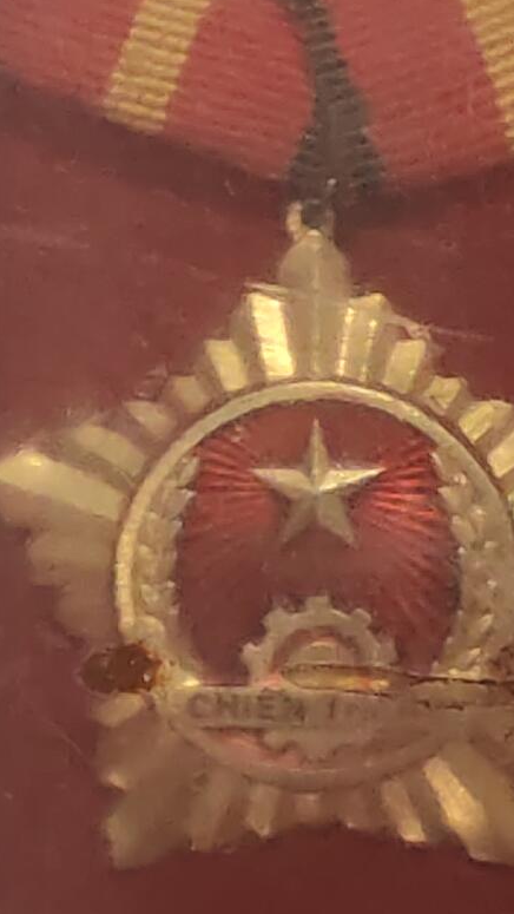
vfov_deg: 12.5
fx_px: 4167
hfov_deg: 7.1
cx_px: 319
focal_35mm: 172
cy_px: 282
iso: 1000
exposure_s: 1/50
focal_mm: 5.52
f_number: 1.95
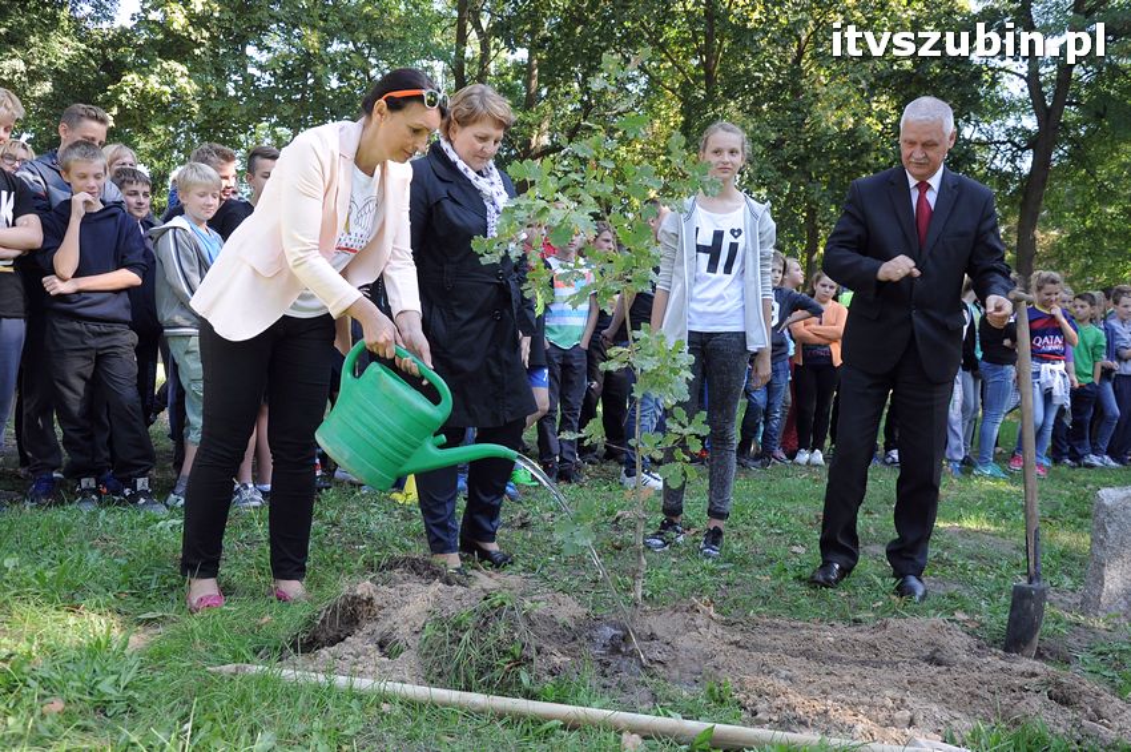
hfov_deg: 57.3
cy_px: 376
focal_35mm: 33
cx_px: 566
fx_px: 1036
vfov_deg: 39.9
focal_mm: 22
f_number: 6.3
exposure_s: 1/125
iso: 400
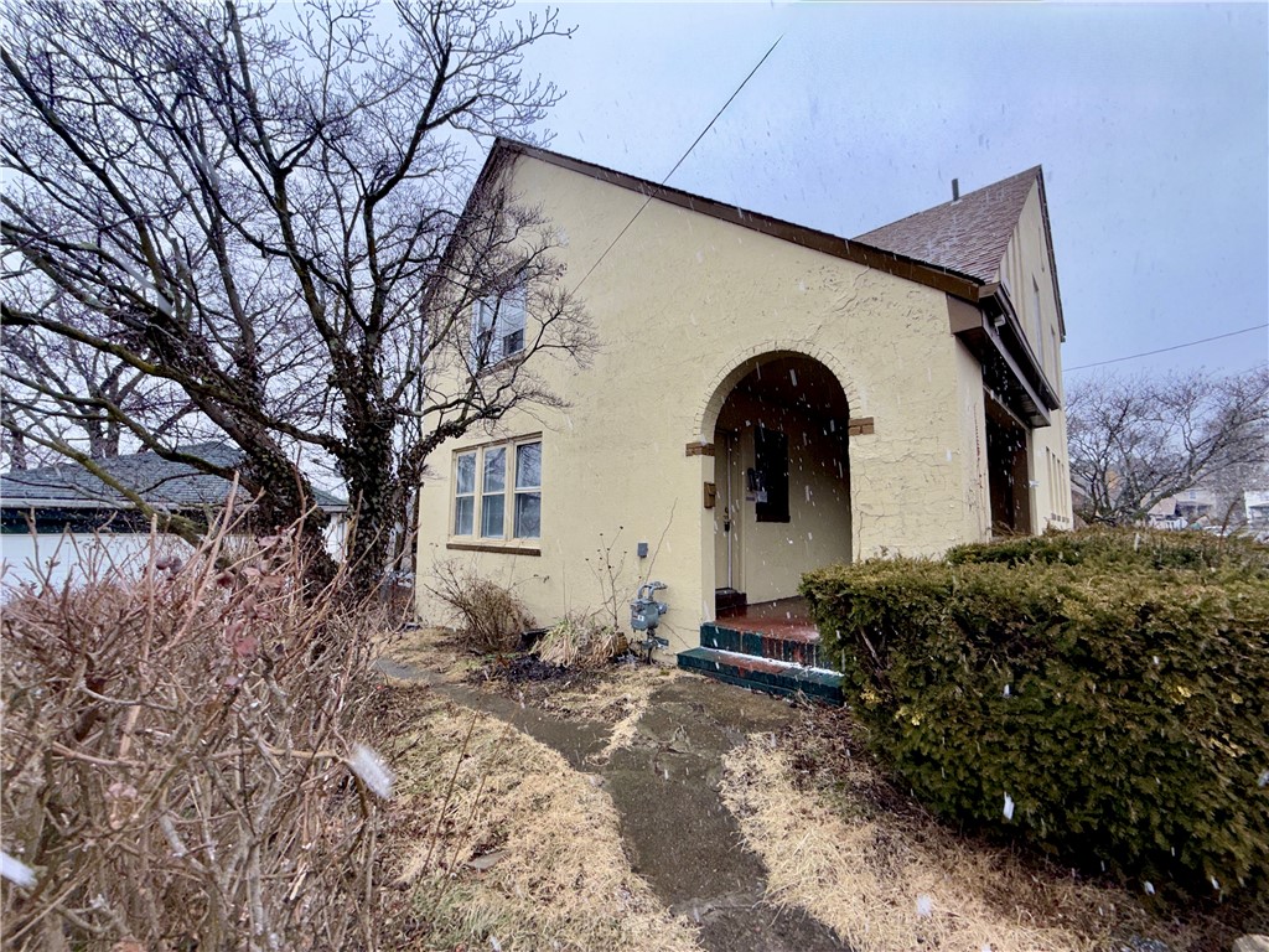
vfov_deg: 85.7
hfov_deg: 102.1
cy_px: 476
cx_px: 634
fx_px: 513
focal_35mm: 14
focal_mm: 2.22
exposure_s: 1/122
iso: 25
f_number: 2.2
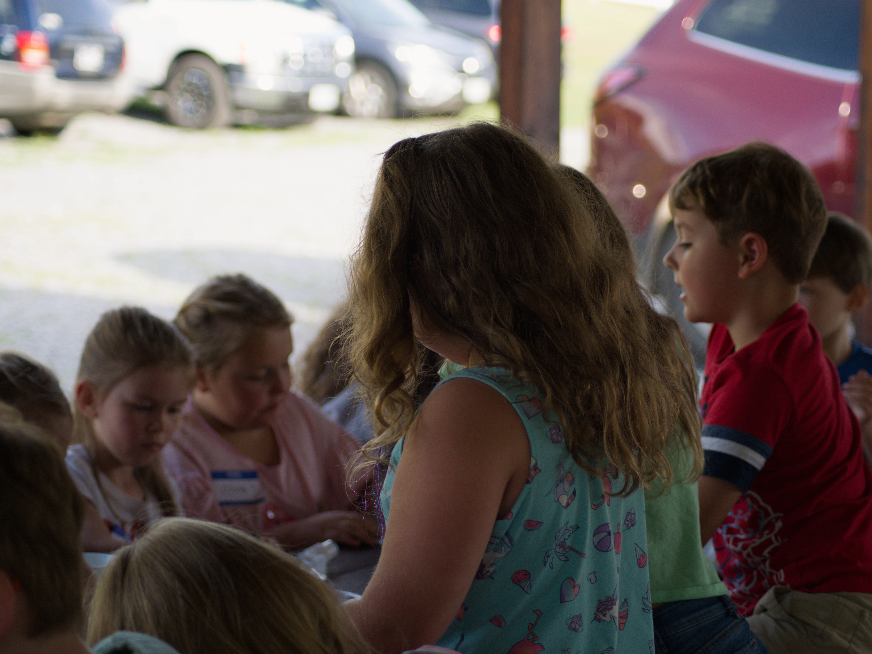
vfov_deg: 16.6
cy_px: 339
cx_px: 469
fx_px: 2242
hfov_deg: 22.0
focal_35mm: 89
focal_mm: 70
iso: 900
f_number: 4
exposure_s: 1/500
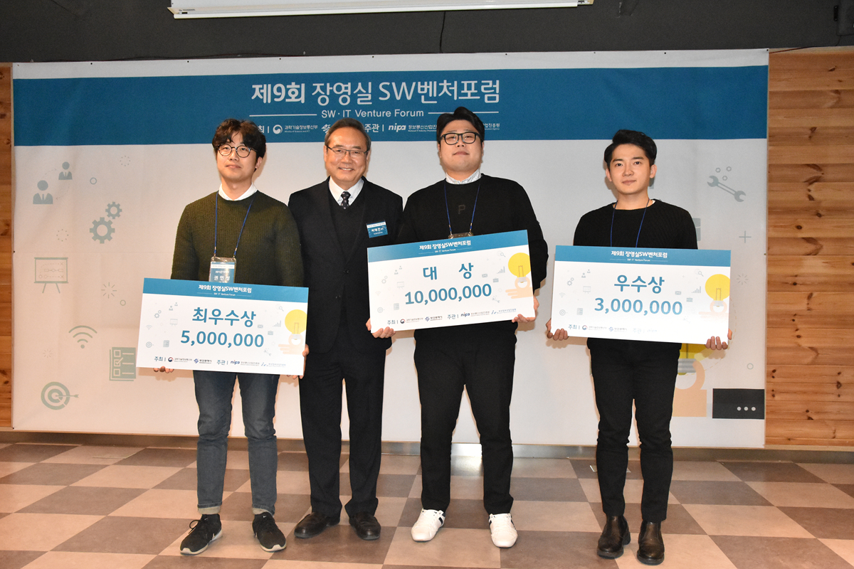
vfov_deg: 40.0
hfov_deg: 57.2
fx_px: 783
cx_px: 427
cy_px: 284
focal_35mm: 33
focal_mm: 22
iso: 6400
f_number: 5
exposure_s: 1/250
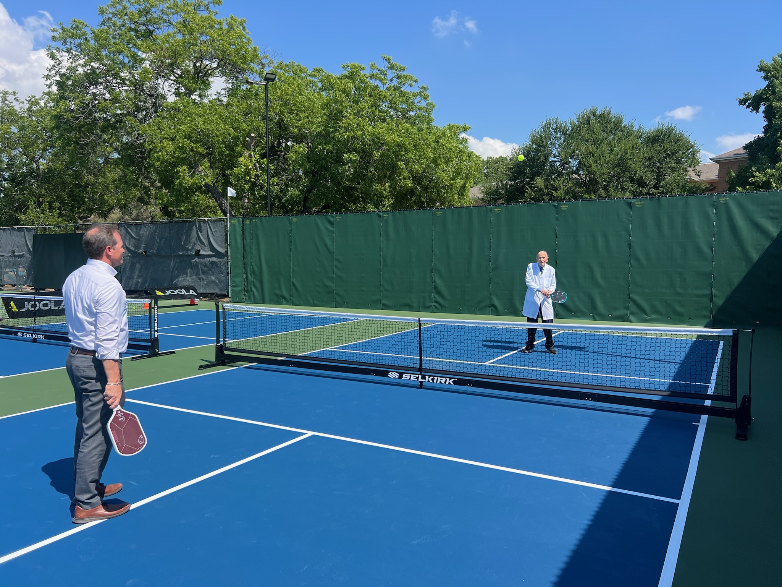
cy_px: 294
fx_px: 587
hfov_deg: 67.3
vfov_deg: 53.1
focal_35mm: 26
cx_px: 391
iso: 50
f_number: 1.5
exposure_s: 1/2841
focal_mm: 5.7
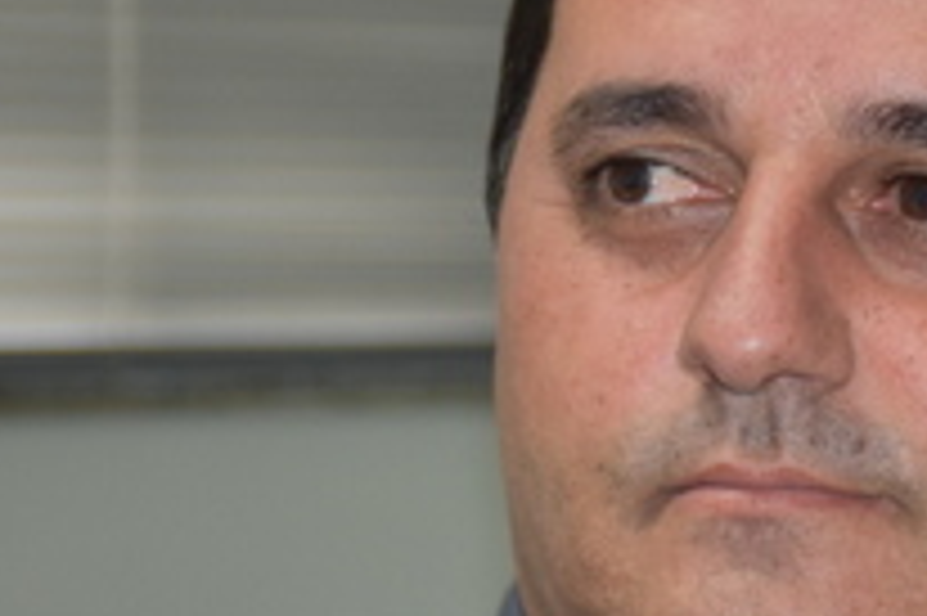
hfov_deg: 9.0
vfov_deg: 6.0
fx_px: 5840
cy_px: 355
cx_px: 842
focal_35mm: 227
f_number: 4.8
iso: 640
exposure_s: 1/60
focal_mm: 52
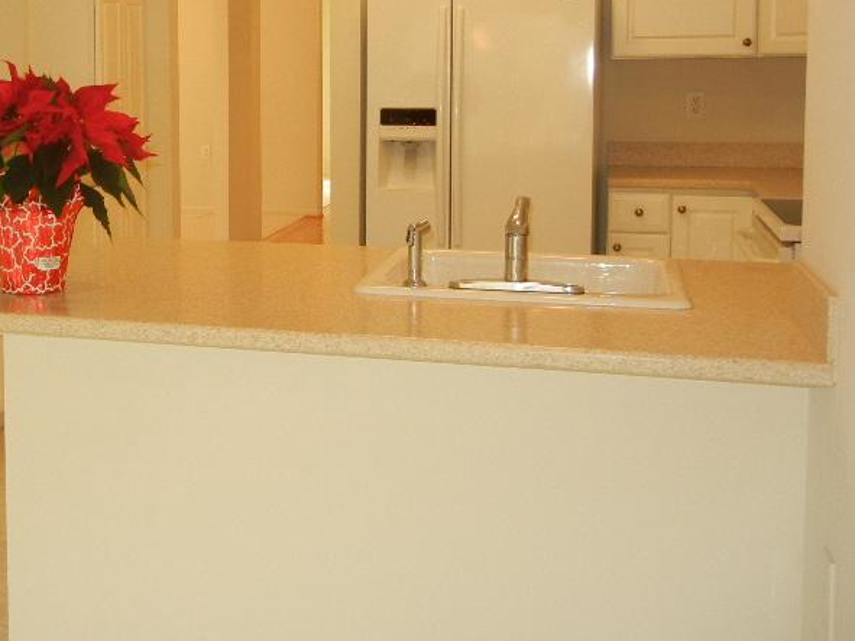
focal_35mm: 52
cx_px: 162
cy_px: 179
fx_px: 1284
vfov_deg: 27.7
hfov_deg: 35.5
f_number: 3.5
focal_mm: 5.4
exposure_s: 1/30.2
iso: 165
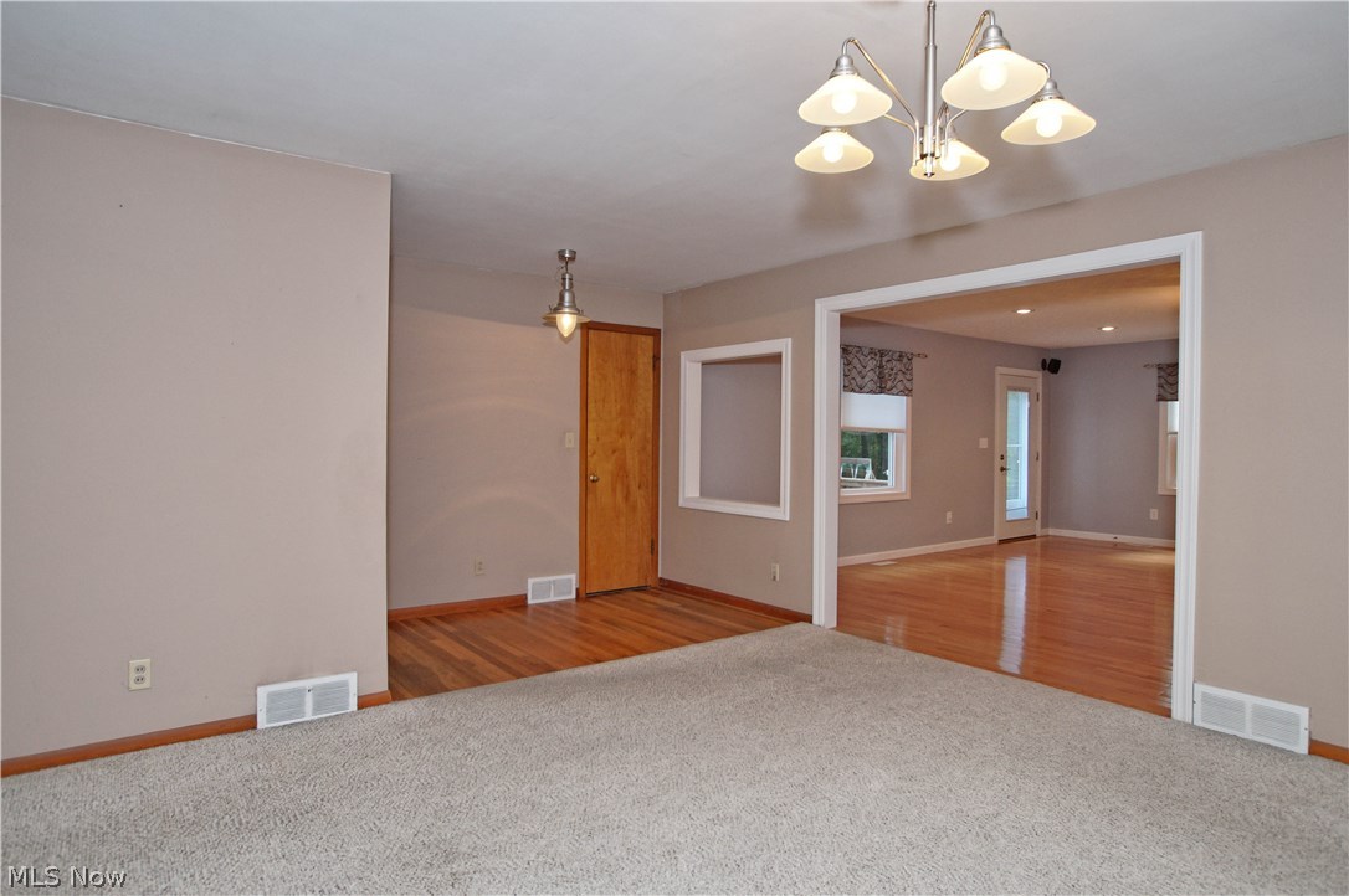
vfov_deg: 63.1
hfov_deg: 85.5
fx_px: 730
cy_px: 448
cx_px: 674
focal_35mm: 20
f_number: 5
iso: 400
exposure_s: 1/40
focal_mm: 13
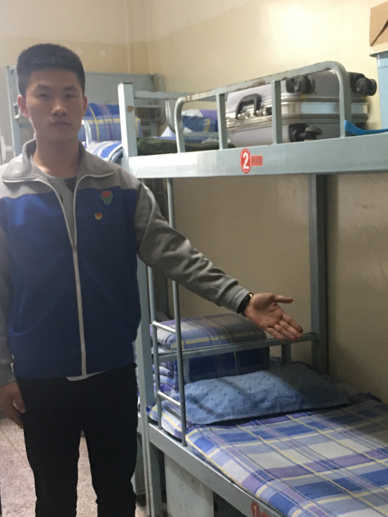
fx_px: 777
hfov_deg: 27.7
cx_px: 282
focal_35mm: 52
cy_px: 345
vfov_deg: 36.4
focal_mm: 4.15
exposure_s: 1/17
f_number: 2.2
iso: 80
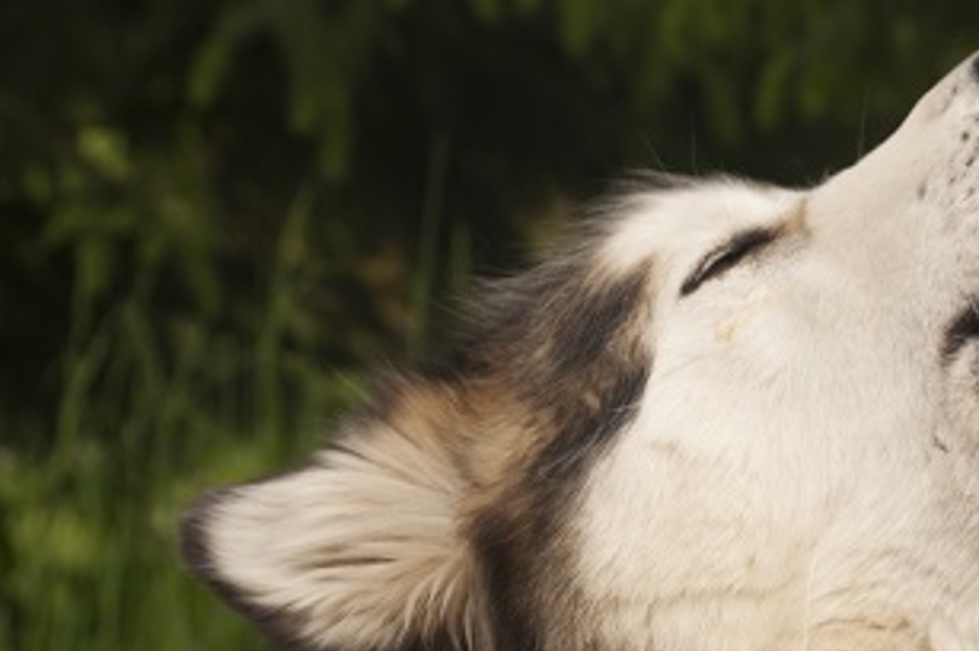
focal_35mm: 205
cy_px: 463
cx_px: 733
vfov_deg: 6.7
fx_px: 5569
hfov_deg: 10.0
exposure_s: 1/80
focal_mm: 70
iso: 200
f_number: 8
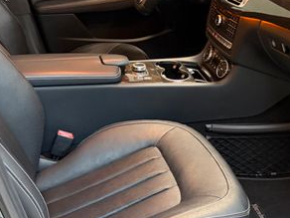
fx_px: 478
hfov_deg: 33.7
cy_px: 116
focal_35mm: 57
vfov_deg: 25.7
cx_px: 169
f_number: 1.6
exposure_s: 1/30
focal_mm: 5.96
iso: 640
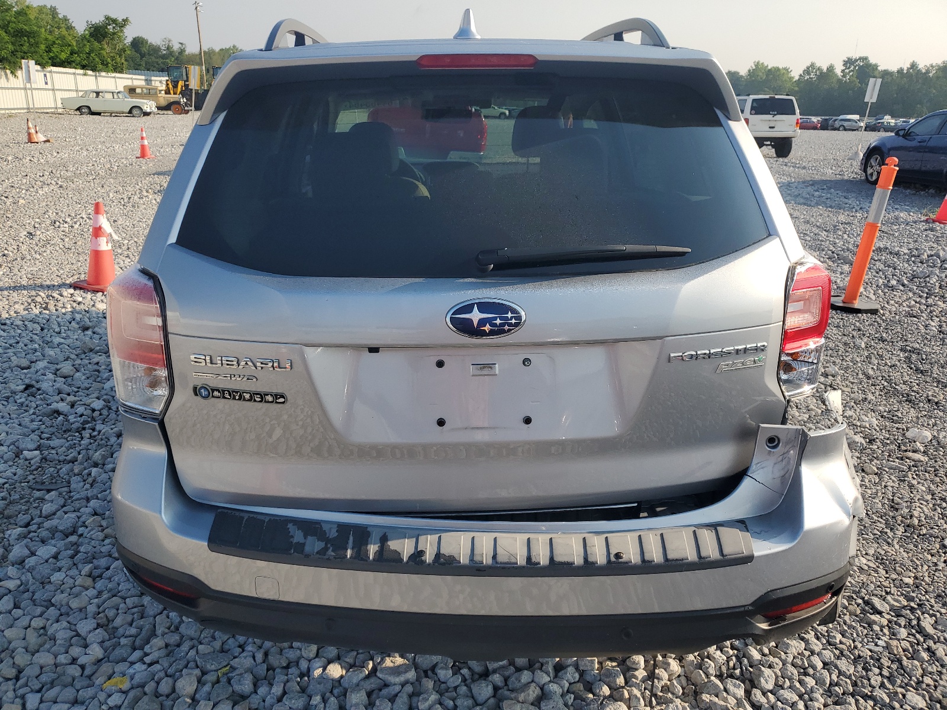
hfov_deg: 67.3
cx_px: 474
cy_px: 355
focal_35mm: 26
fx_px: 711
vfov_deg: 53.1
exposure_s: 1/2500
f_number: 1.5
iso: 50
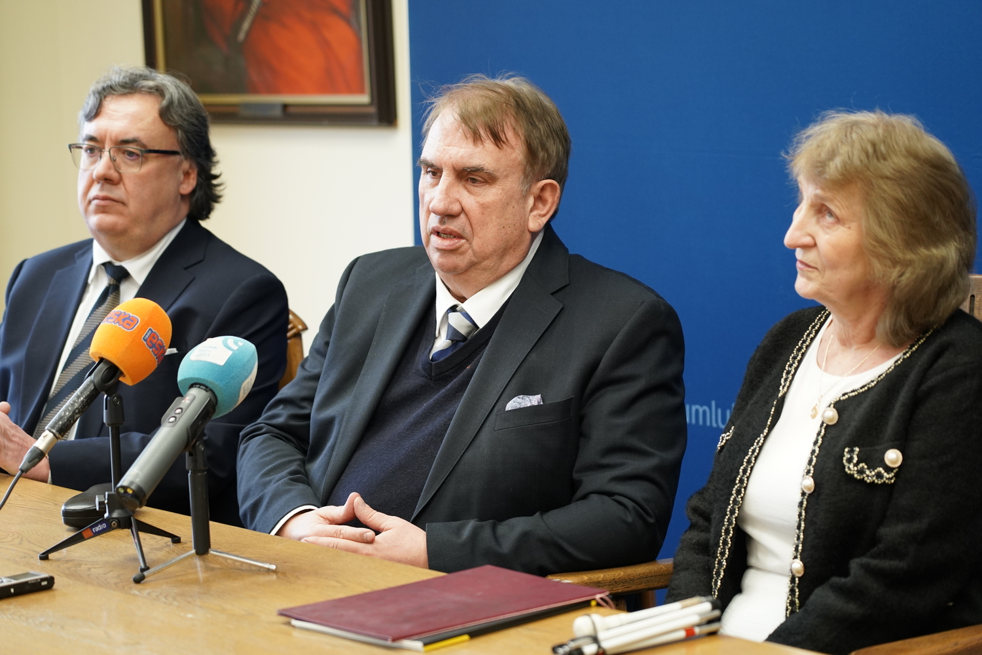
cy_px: 328
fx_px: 2864
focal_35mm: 105
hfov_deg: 19.5
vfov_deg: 13.0
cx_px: 491
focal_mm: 105
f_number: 4
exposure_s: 1/200
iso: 2000
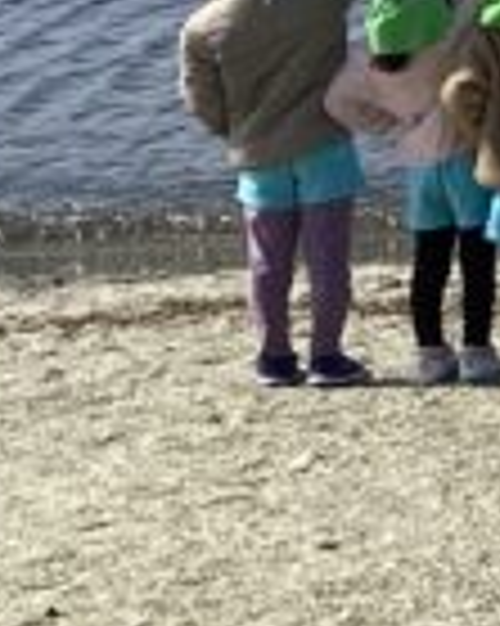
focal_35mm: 167
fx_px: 3092
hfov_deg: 7.9
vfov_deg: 11.4
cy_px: -104
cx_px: 1518
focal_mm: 3.3
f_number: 2.4
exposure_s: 1/1852
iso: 25
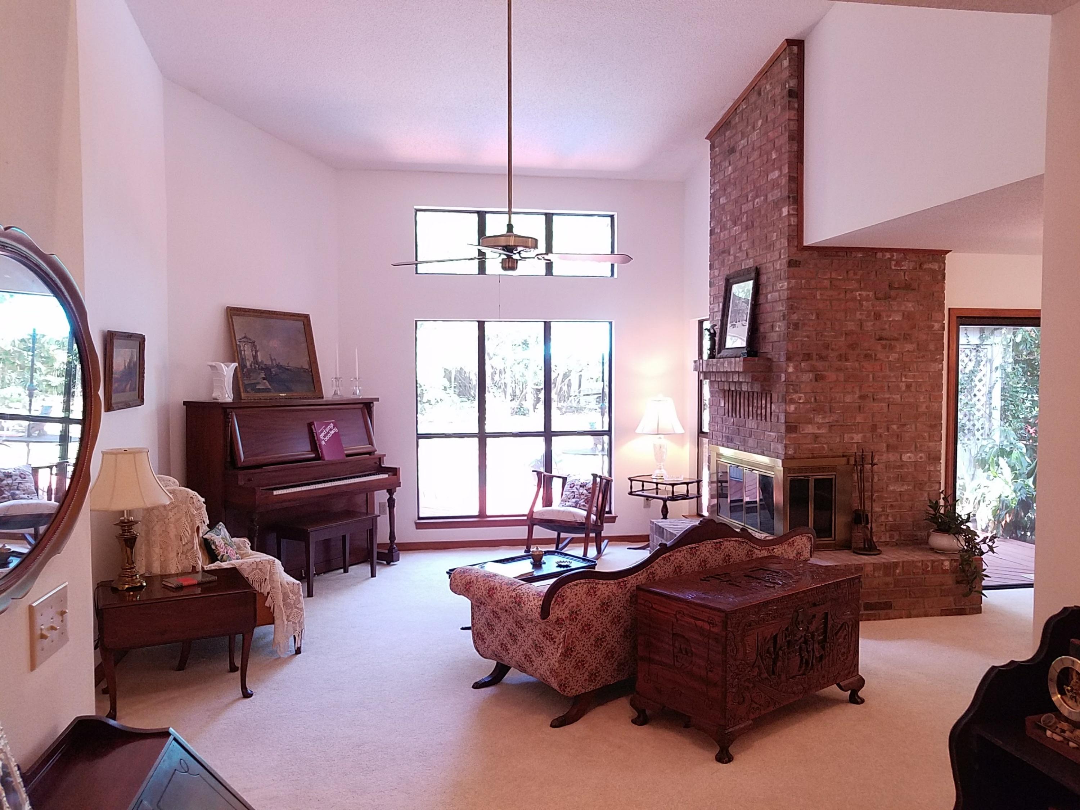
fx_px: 811
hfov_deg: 67.3
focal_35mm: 26
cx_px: 540
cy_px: 405
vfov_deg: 53.1
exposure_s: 1/60
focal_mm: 4.2
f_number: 1.7
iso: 200
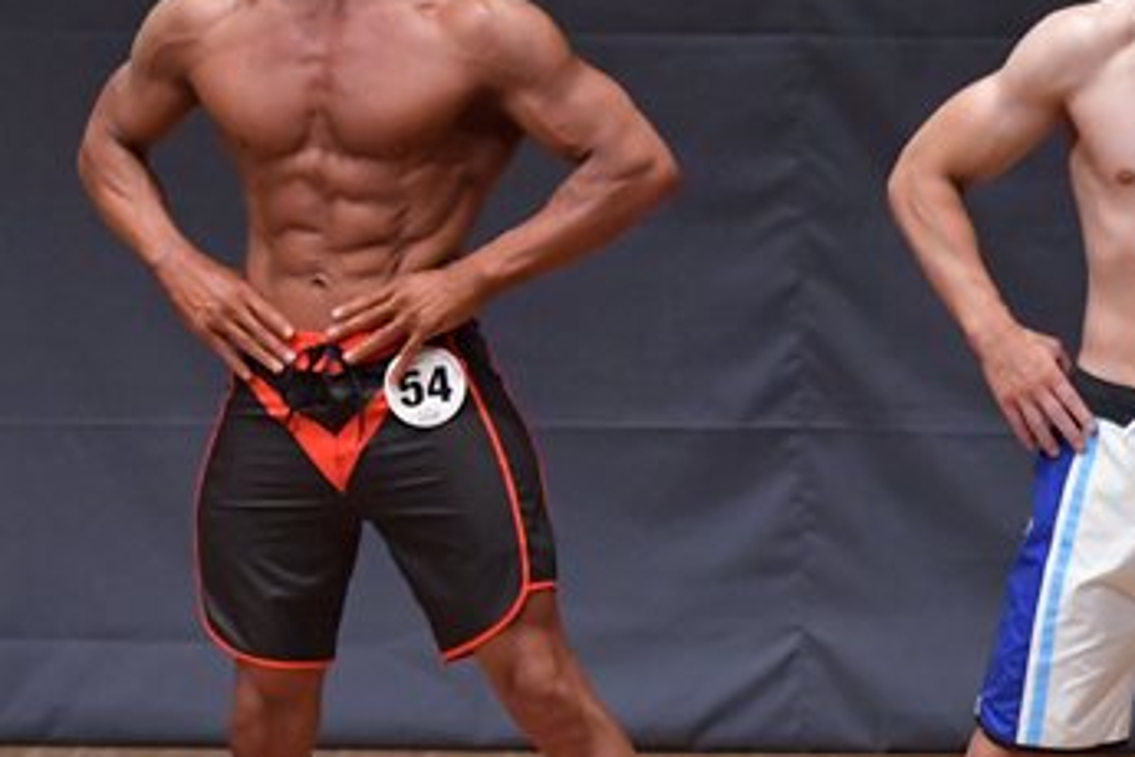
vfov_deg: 2.4
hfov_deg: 3.6
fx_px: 18064
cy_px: 444
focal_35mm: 573
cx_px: 512
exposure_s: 1/400
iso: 6400
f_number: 5.6
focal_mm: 170
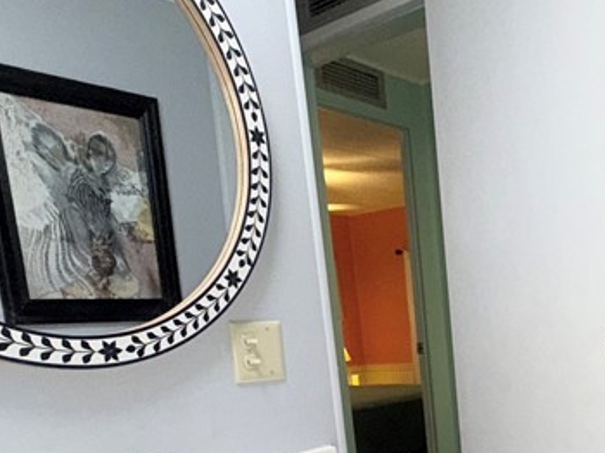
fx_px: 716
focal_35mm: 41
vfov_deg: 31.8
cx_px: 503
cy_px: 475
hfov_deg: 43.2
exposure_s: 1/120
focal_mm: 2.22
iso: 100
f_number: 2.2
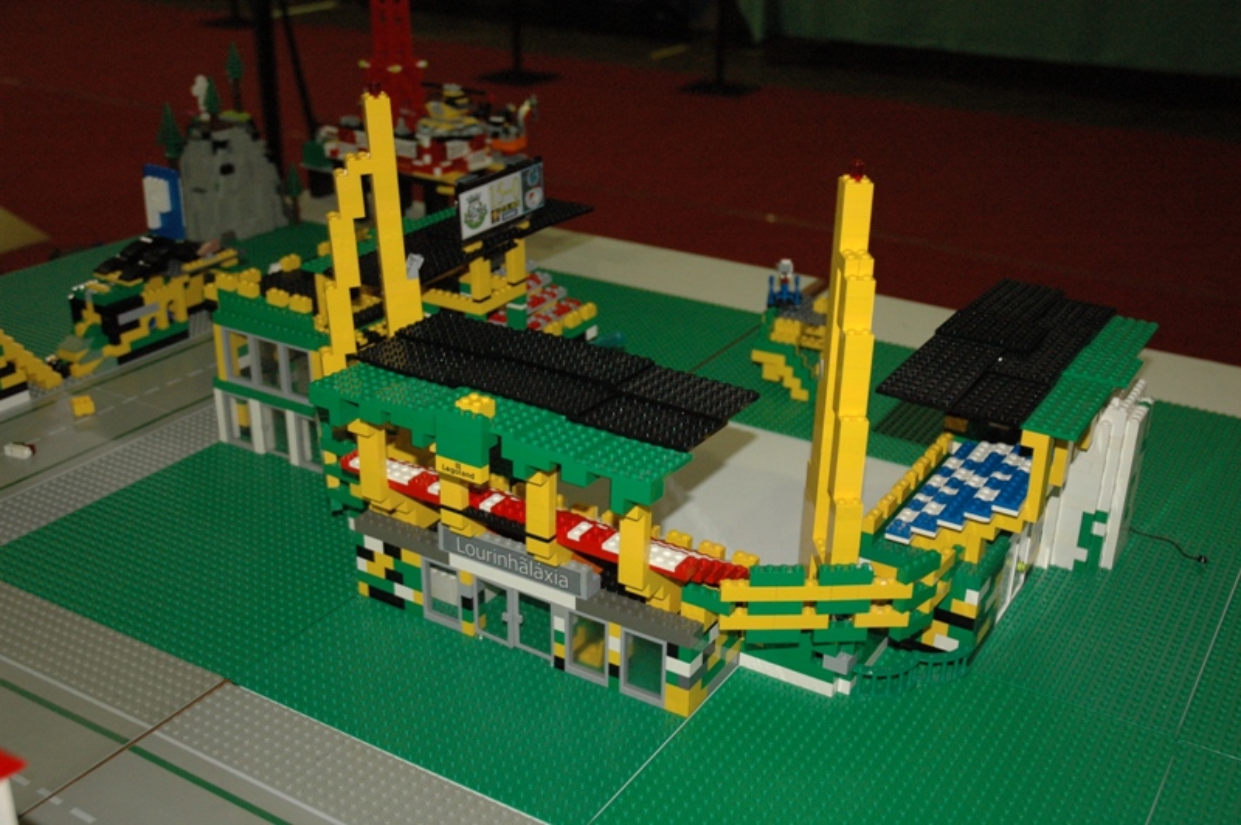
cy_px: 412
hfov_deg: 48.0
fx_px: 1395
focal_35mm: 40
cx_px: 620
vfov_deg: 33.0
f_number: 4
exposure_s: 1/60
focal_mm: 27
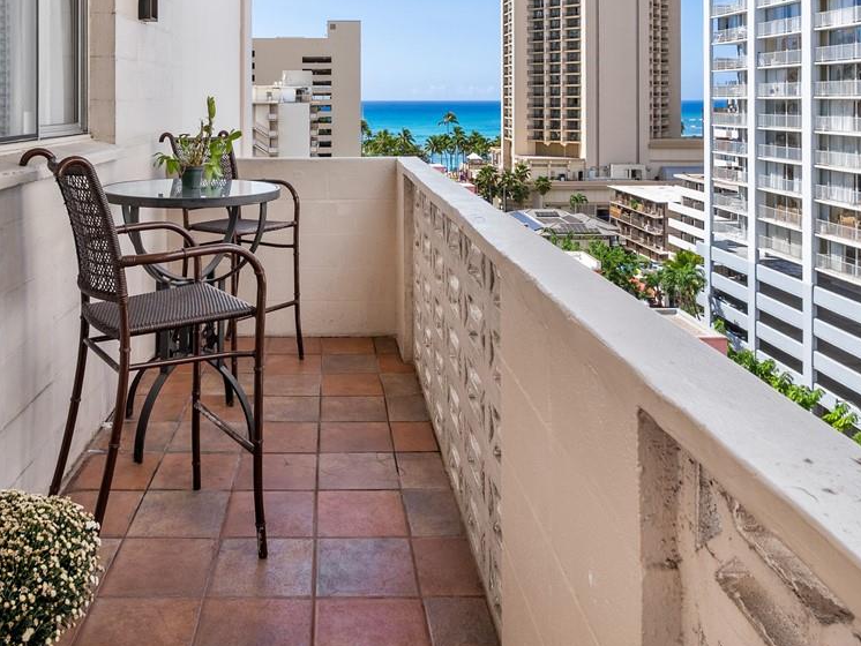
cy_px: 98
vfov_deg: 43.8
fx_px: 746
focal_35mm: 30
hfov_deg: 59.3
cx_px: 330
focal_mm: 7
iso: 100
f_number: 4
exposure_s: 1/4000
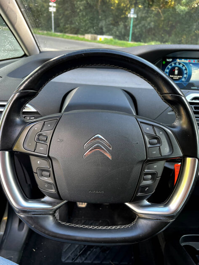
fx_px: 199
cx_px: 100
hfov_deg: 53.1
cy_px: 132
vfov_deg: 67.3
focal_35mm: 26
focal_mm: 5.7
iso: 100
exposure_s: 1/121
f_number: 1.5
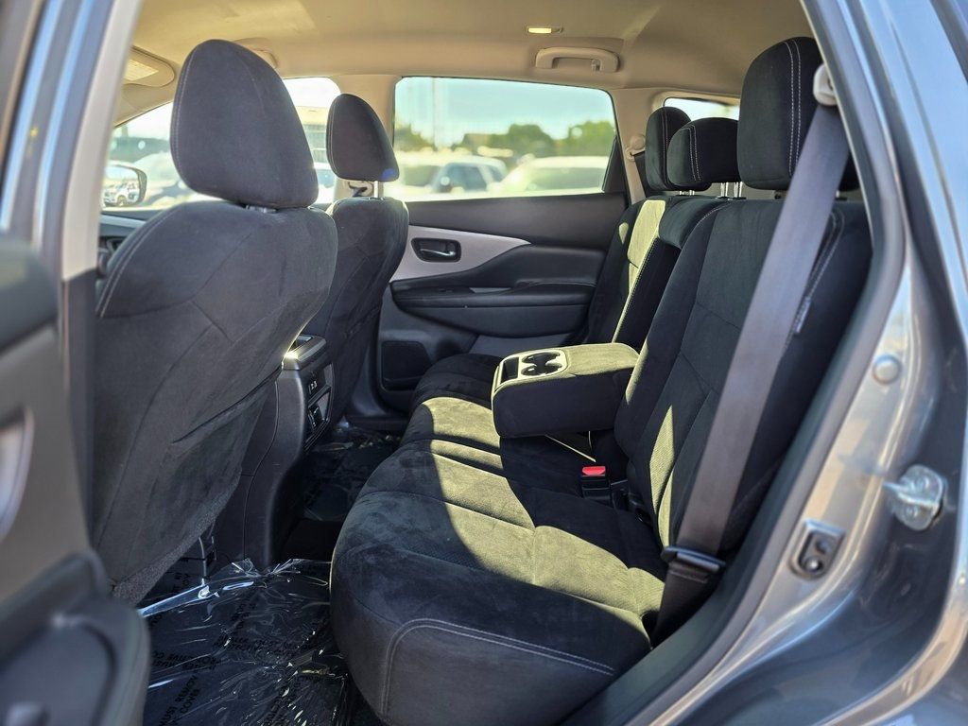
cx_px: 484
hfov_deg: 73.9
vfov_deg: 58.9
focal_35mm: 23
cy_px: 363
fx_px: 643
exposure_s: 1/180
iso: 125
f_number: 1.7
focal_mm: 6.3
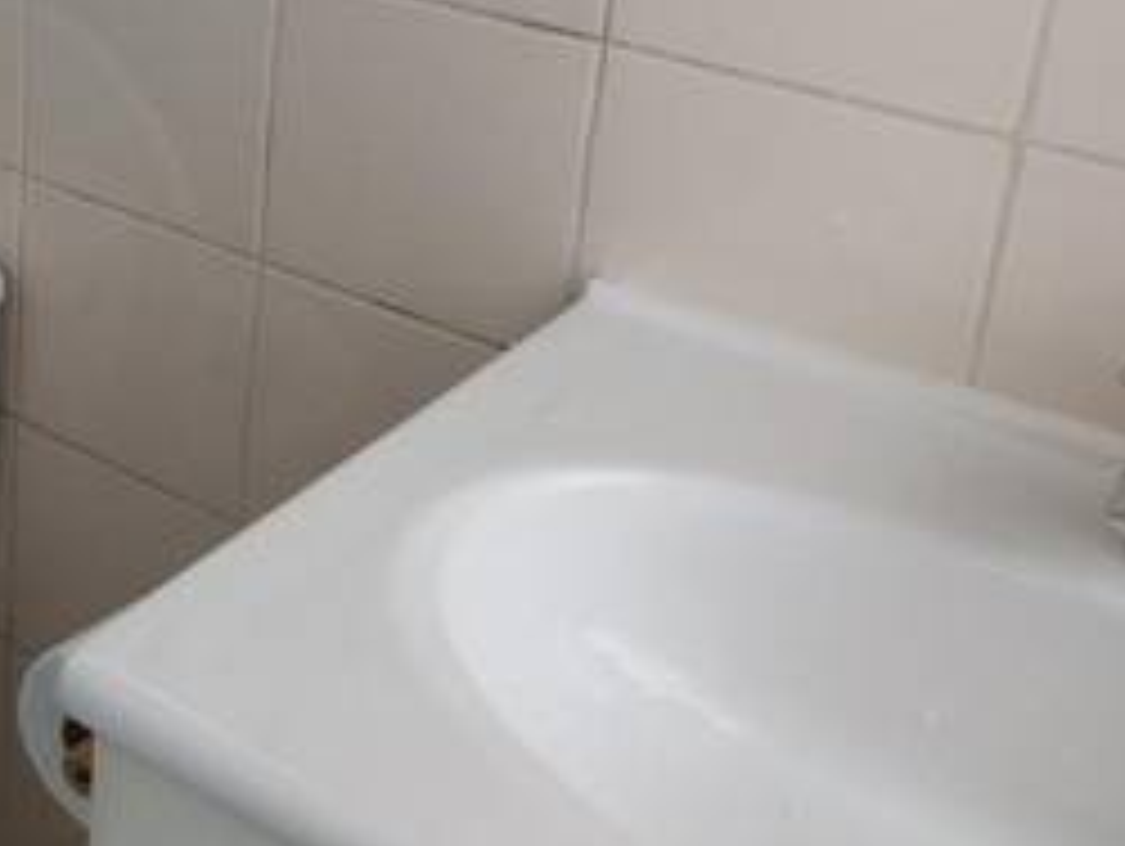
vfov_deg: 23.6
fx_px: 1952
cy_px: 32
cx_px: -180
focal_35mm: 60
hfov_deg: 28.5
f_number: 1.8
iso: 200
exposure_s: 1/33
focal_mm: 4.6
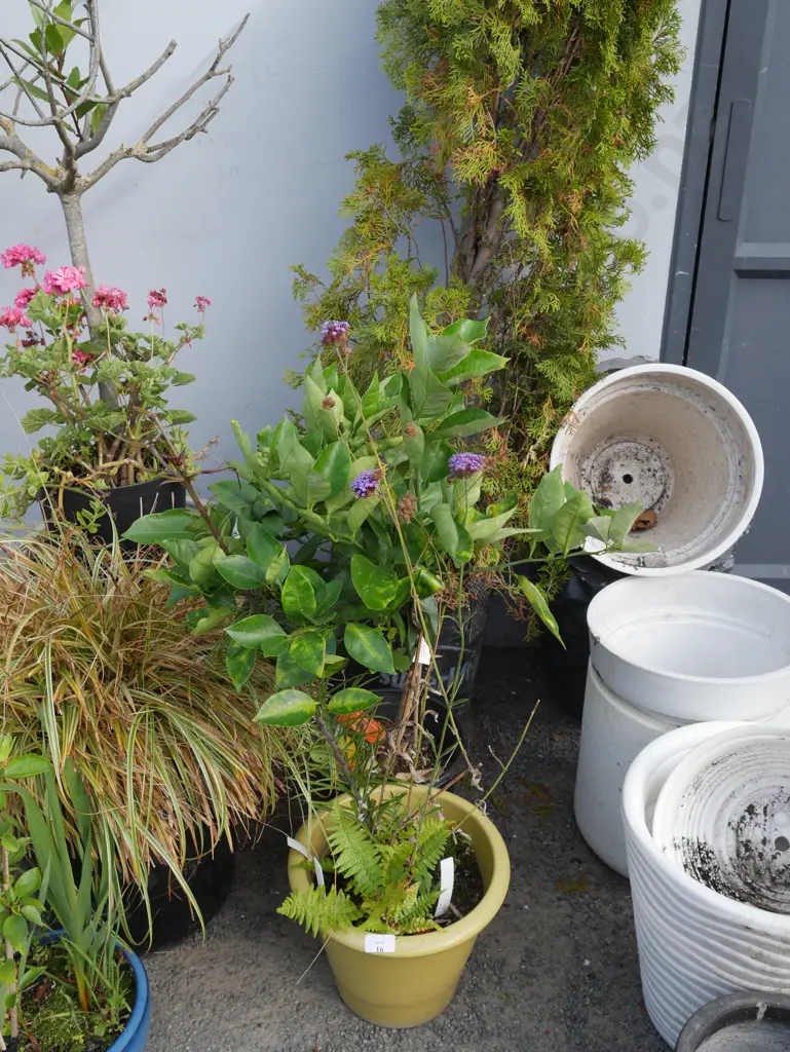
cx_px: 395
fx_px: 1034
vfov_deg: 53.9
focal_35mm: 34
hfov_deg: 41.8
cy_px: 526
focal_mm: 17
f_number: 5.6
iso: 200
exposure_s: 1/250
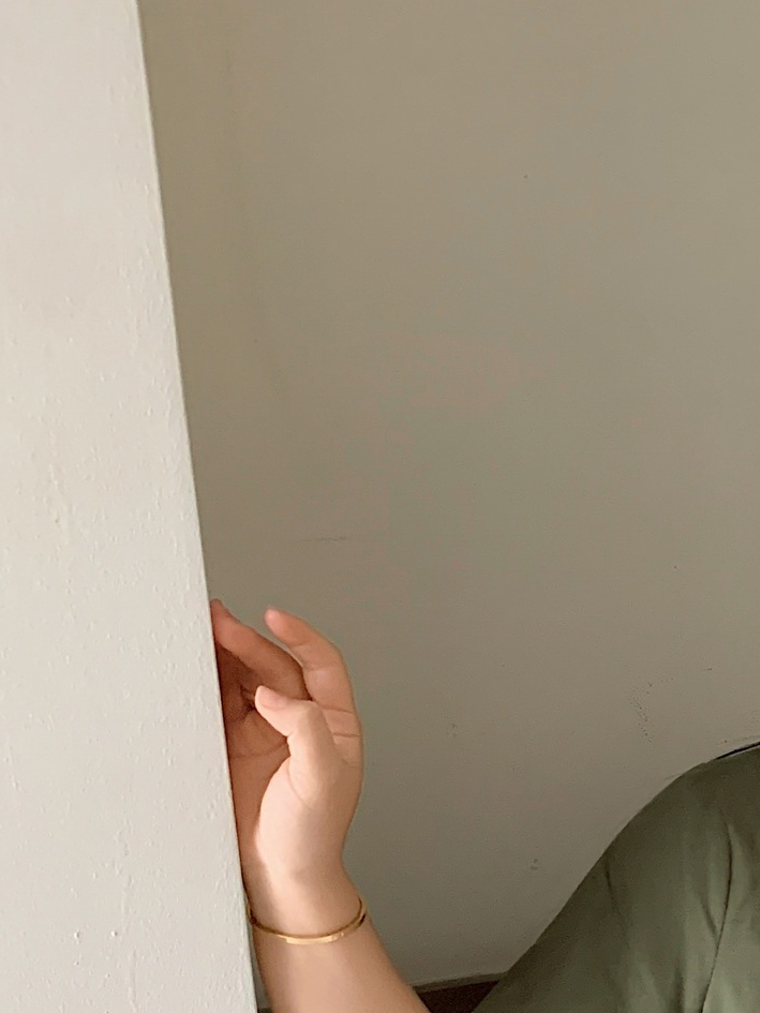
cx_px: 830
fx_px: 1932
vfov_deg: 28.5
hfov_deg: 21.2
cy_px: 856
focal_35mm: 66
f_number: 1.8
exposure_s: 1/60
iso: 400
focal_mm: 4.25
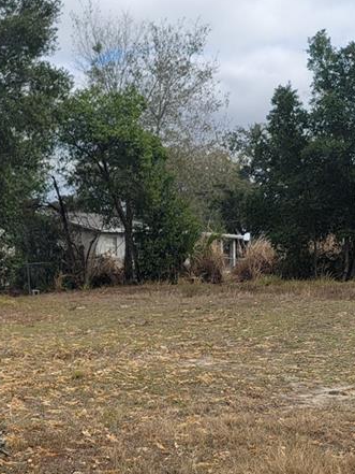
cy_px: 362
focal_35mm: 68
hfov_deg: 21.6
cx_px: 163
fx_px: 929
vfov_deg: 28.1
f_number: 1.8
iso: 20
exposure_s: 1/950
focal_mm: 7
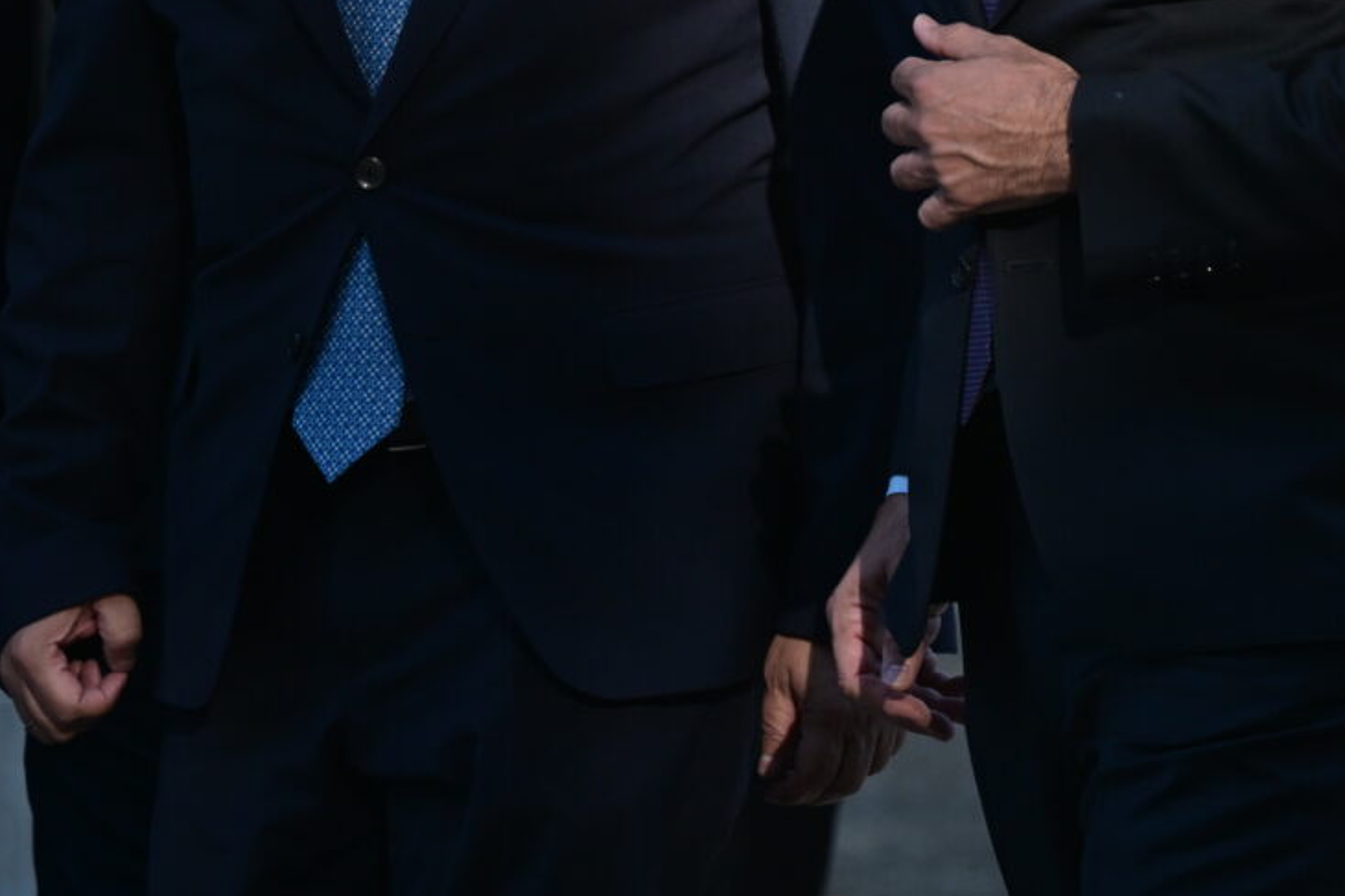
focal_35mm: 449
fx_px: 16767
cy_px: -89
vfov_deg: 3.1
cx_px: 1133
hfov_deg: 4.6
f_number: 5
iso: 400
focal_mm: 160
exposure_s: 1/640
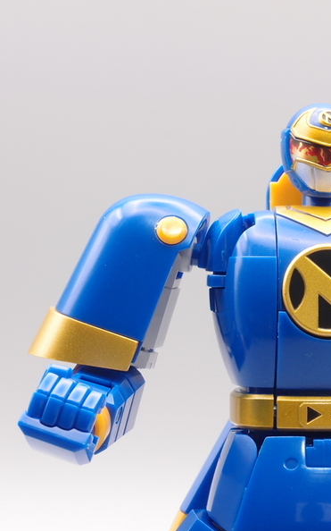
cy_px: 267
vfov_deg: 18.9
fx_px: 1588
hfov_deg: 11.8
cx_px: 343
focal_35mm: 110
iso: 100
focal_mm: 16.63
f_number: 8
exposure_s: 1/4
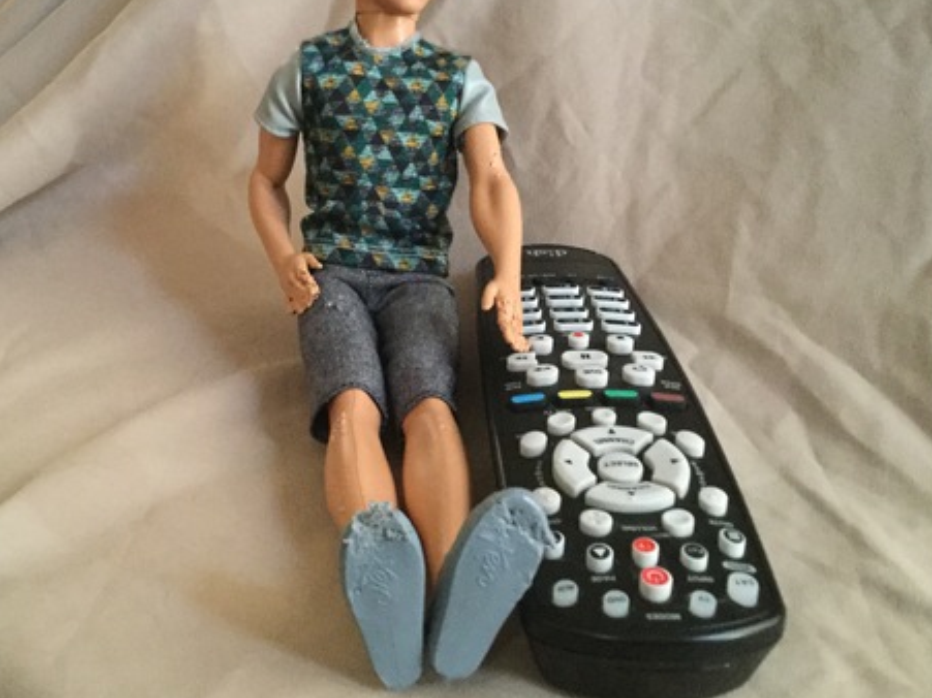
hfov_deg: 42.7
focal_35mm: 44
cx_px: 362
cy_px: 287
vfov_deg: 32.8
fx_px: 1184
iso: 320
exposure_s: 1/15
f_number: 2.4
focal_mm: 3.3
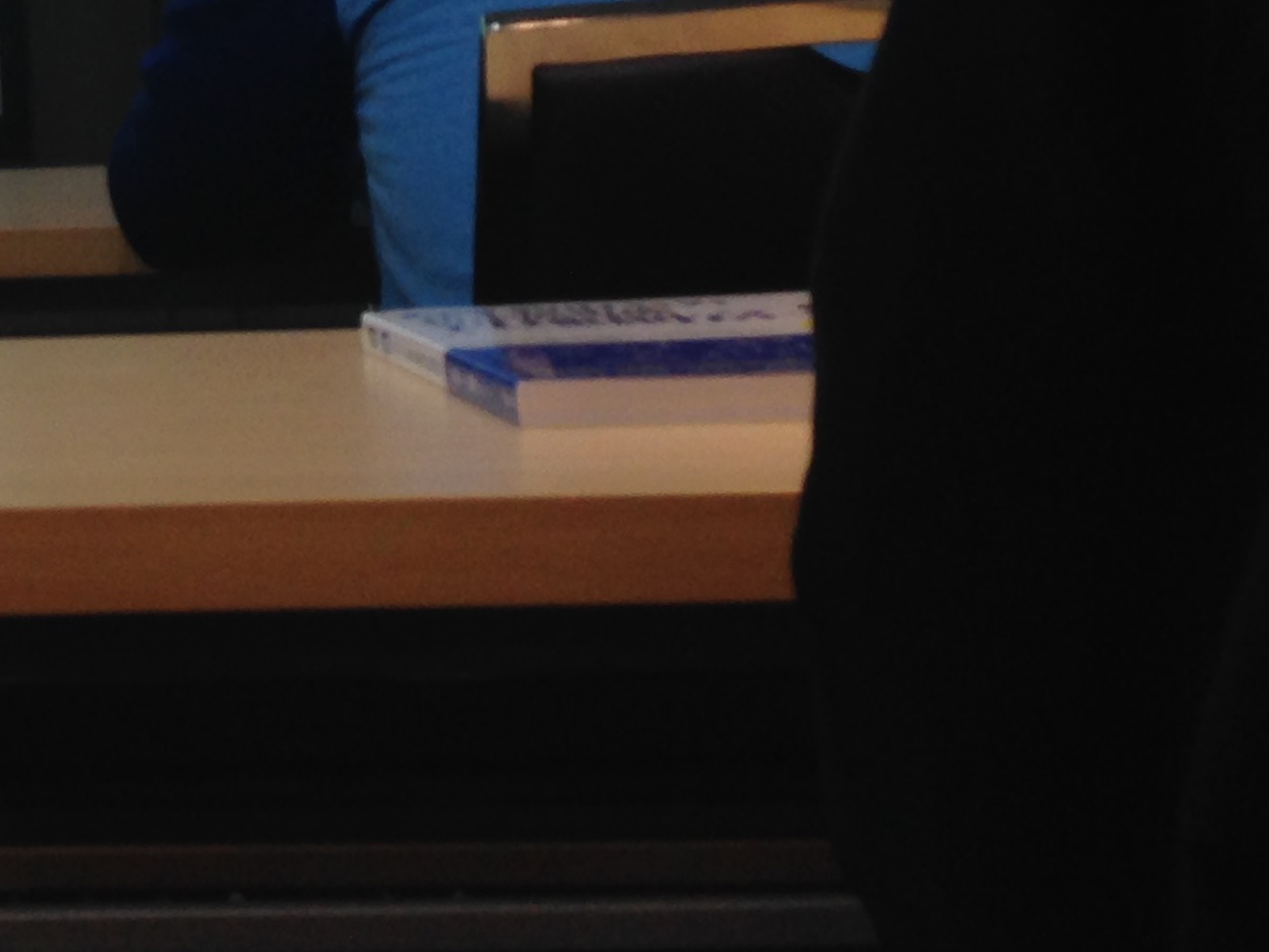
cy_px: -235
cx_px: -644
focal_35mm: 111
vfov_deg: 13.0
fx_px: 4070
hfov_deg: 16.2
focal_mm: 4.12
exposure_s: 1/30
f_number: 2.4
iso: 50
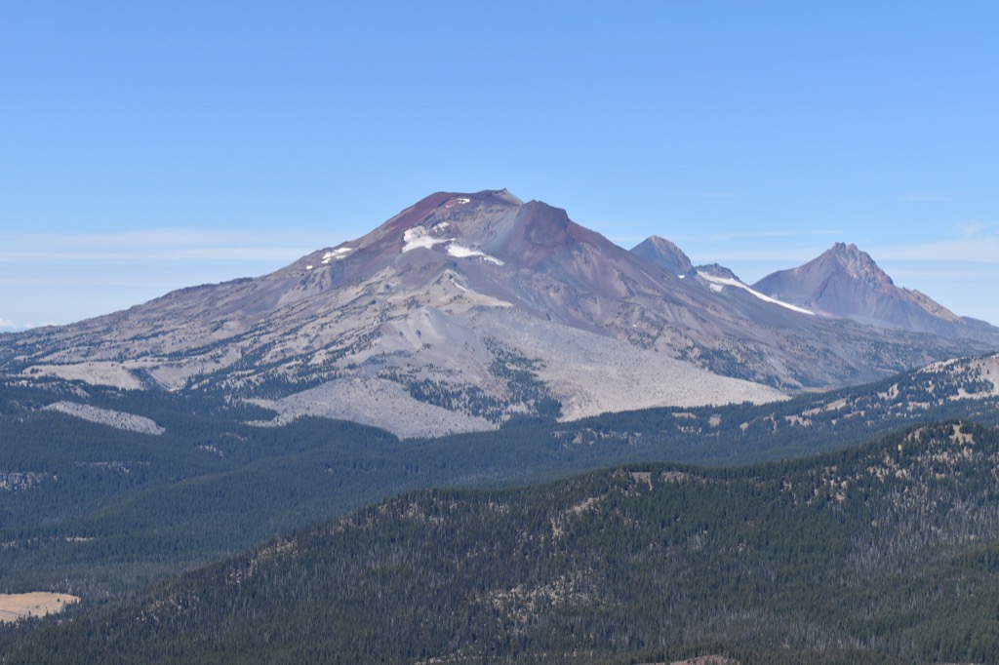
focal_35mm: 82
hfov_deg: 24.6
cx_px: 500
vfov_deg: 16.5
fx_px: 2289
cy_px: 332
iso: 100
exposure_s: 1/320
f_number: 9
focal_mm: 55
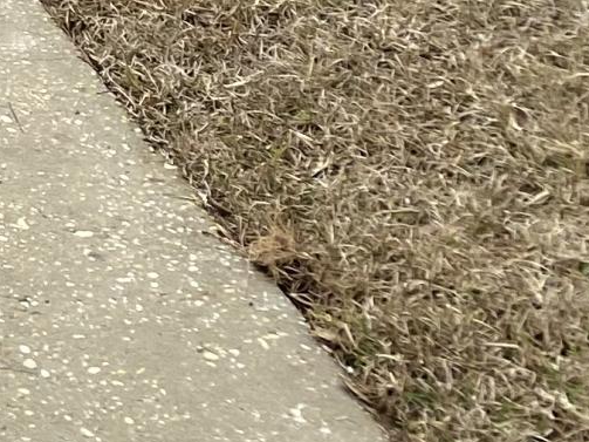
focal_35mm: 155
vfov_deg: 8.7
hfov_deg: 10.6
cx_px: -909
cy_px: -596
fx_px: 2637
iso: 32
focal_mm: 4.25
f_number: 1.8
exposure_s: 1/912
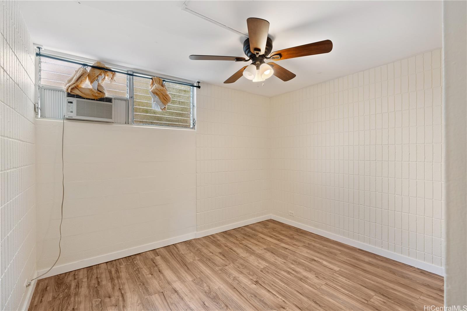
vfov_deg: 73.7
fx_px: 207
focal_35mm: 16
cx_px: 234
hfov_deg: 96.7
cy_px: 156
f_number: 8
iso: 400
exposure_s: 1/15
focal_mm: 16
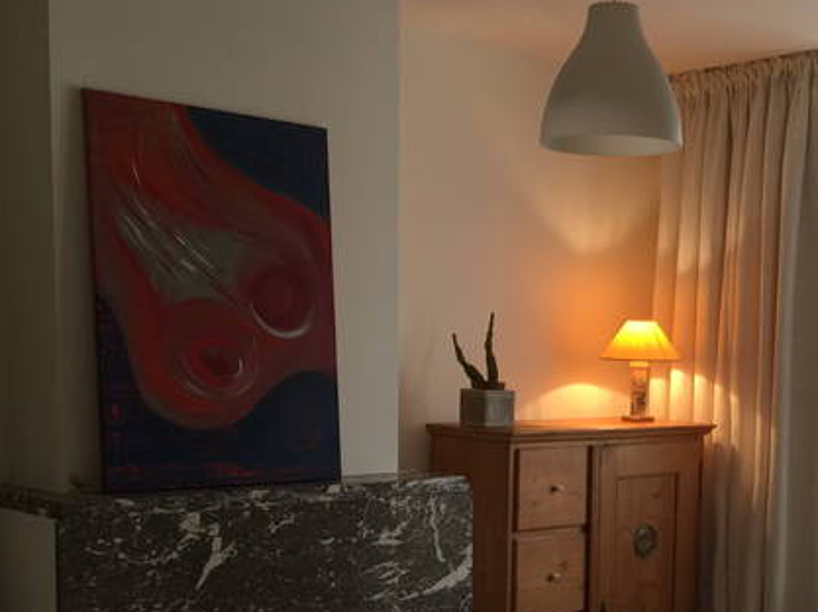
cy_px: 498
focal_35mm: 55
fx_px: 1299
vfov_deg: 26.0
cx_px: 588
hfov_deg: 34.4
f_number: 2.2
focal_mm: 4.15
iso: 32
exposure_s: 1/33
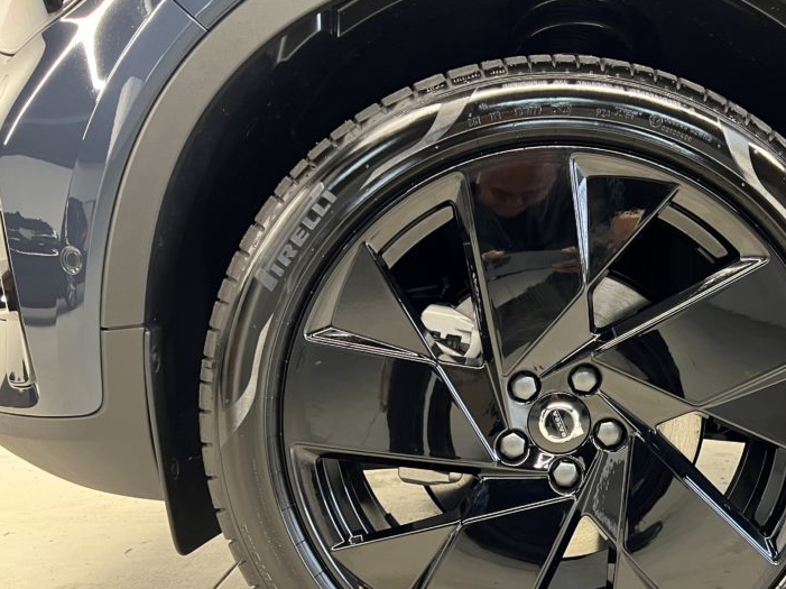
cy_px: 401
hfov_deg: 47.7
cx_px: 562
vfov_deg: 37.2
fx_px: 862
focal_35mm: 38
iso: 400
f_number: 1.5
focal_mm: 5.7
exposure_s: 1/50
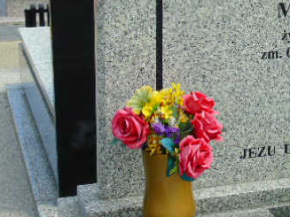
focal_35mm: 90
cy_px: 55
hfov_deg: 21.2
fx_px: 754
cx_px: 268
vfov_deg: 16.3
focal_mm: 8.2
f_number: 4.1
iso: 80
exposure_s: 1/500
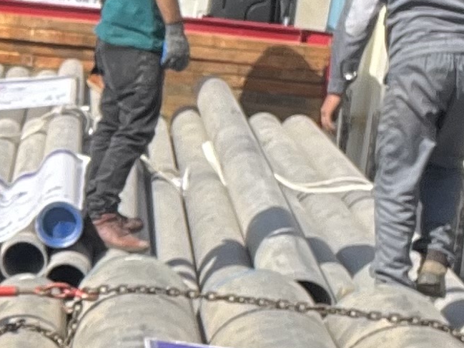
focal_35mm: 143
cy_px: 220
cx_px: -301
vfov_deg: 10.4
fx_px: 1916
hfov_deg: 12.8
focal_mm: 2.71
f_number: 2.2
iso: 32
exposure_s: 1/659
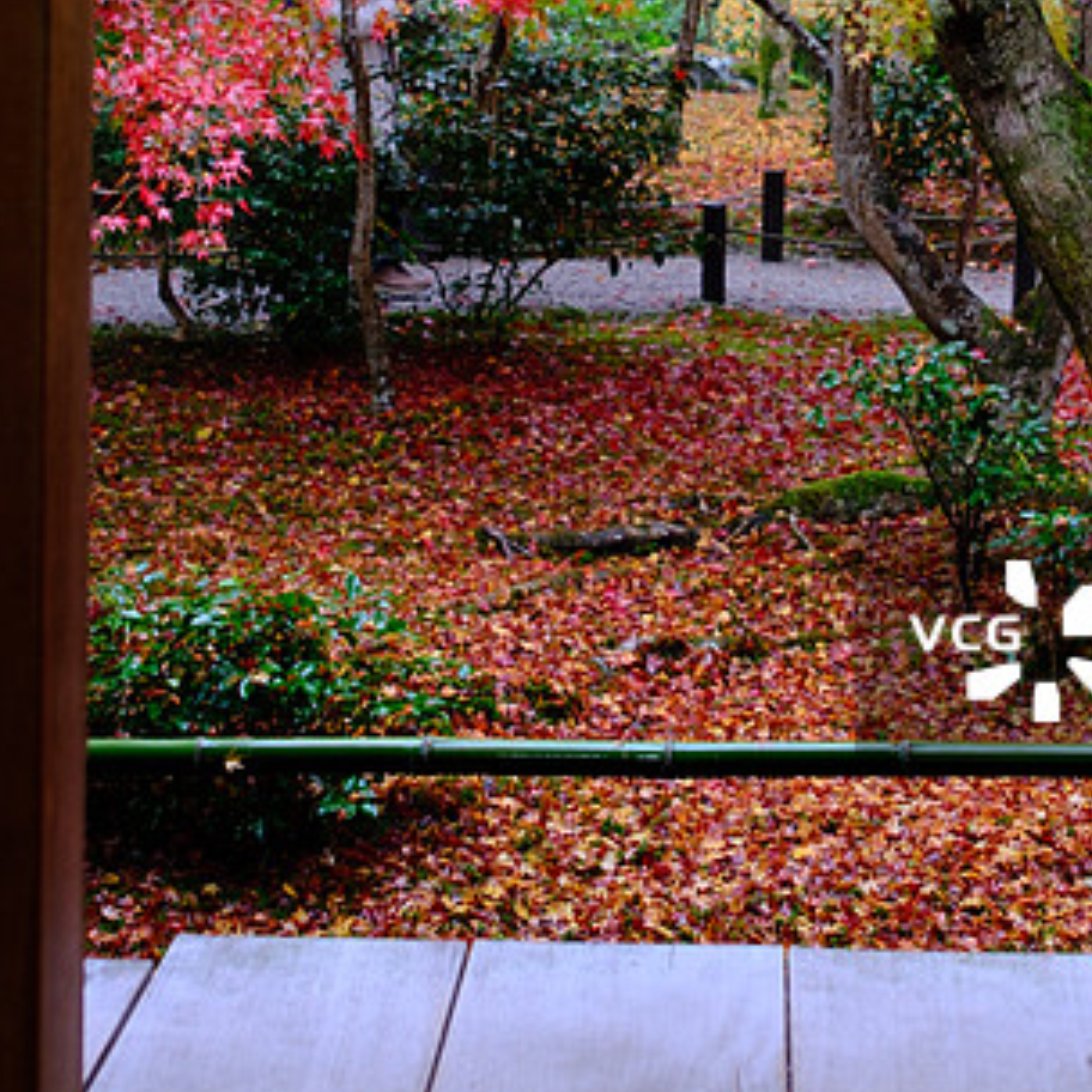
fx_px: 3034
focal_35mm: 85
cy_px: -32
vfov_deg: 19.7
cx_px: 699
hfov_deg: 20.4
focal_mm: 25.4
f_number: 2.8
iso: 250
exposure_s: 1/38
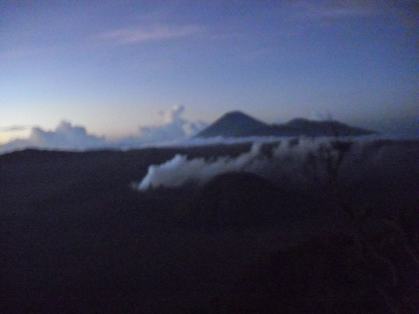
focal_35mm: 38
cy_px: 157
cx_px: 210
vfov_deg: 37.7
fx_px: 460
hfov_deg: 49.0
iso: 1600
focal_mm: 6.2
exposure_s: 1/2
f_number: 2.8
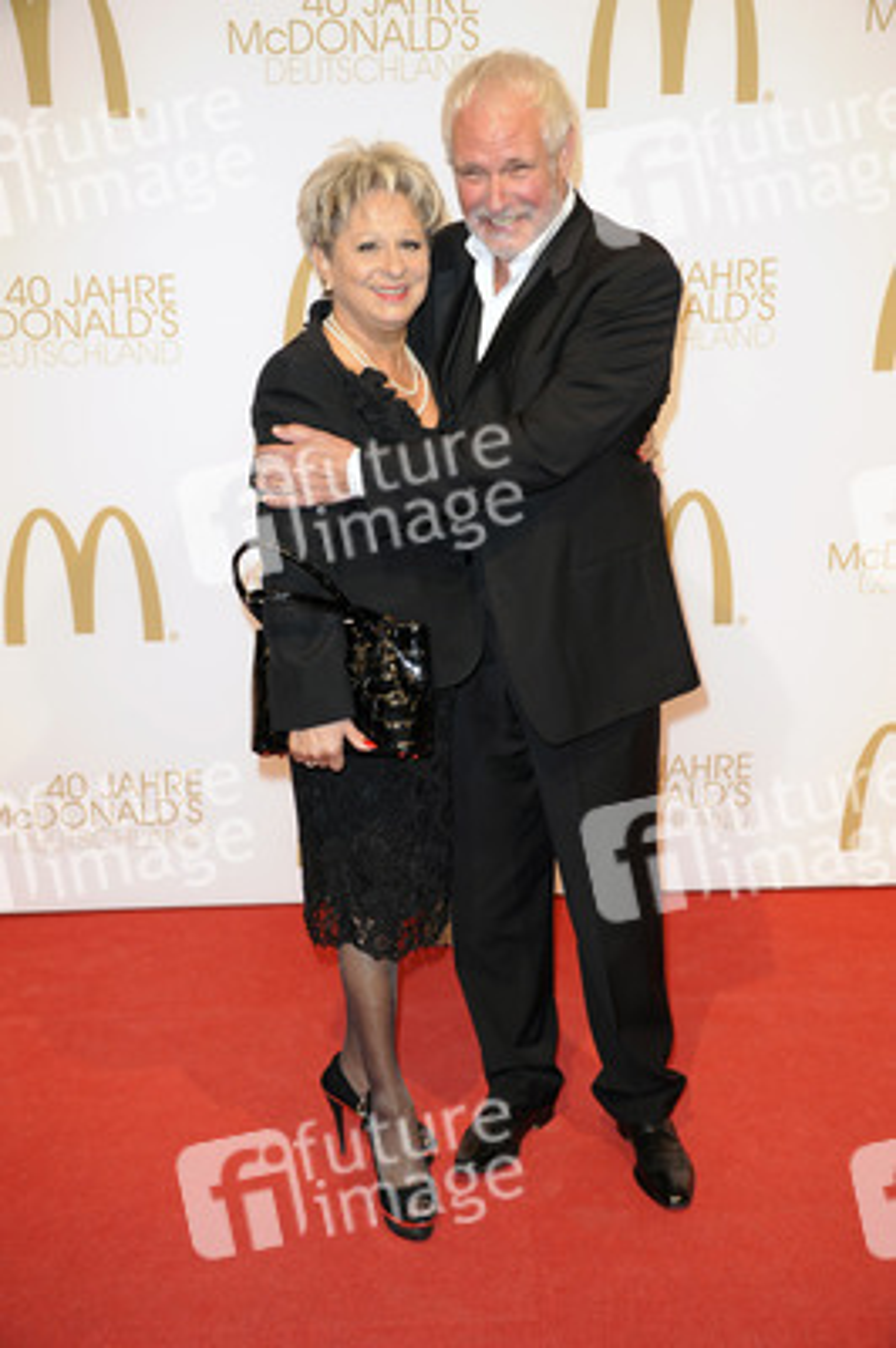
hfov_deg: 28.0
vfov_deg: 41.1
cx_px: 448
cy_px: 674
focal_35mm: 48
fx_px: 1795
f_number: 6.3
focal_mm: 48
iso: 800
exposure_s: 1/250
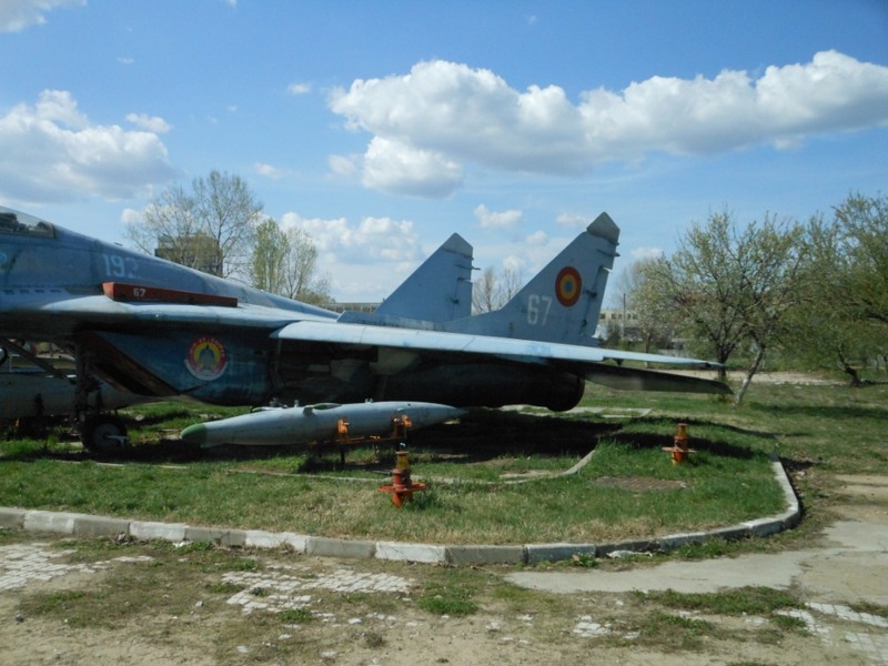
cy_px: 333
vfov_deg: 37.7
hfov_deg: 49.0
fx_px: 975
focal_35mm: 38
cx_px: 444
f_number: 11.4
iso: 400
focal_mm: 6.8
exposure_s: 1/640
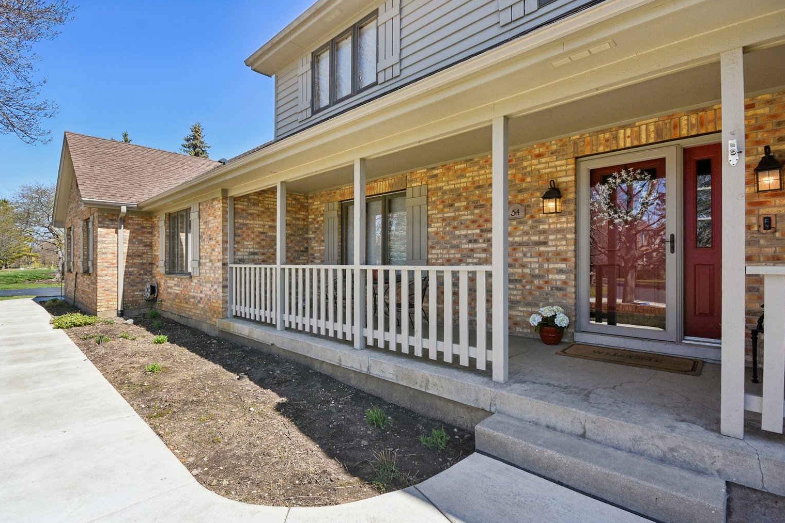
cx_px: 380
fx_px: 349
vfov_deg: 73.7
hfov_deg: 96.7
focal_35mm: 16
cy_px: 269
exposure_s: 1/640
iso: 400
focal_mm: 10
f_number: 8
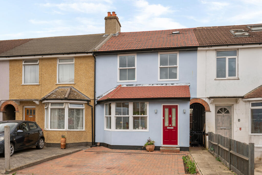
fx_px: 207
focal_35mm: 28
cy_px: 88
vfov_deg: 45.7
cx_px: 131
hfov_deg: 64.5
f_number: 9
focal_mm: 28.5
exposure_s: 1/250
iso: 250
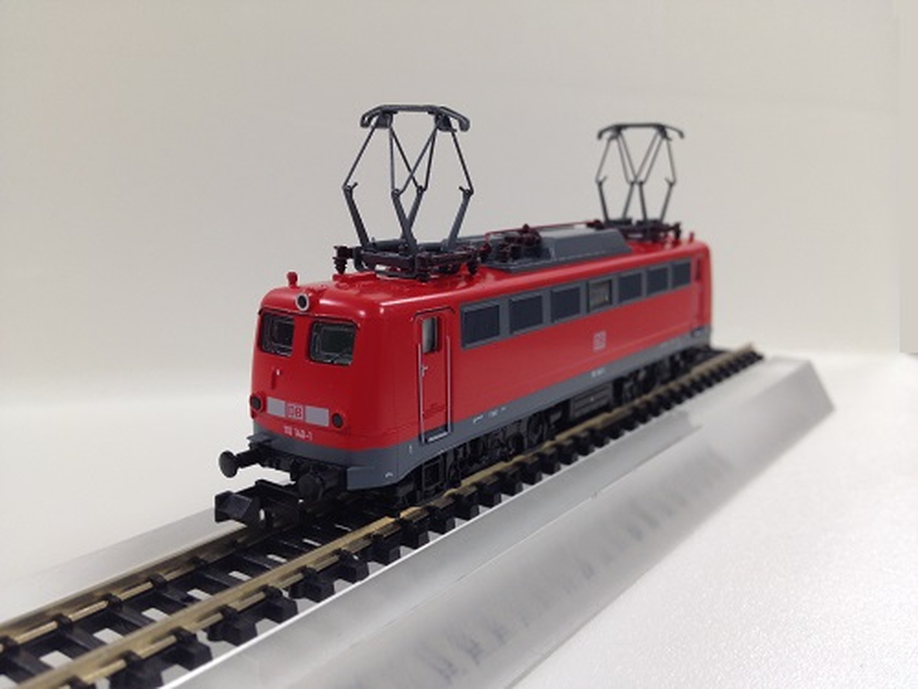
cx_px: 459
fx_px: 928
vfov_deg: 40.7
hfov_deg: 52.6
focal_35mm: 35
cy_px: 344
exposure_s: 1/30
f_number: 2.4
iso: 50
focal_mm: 4.28
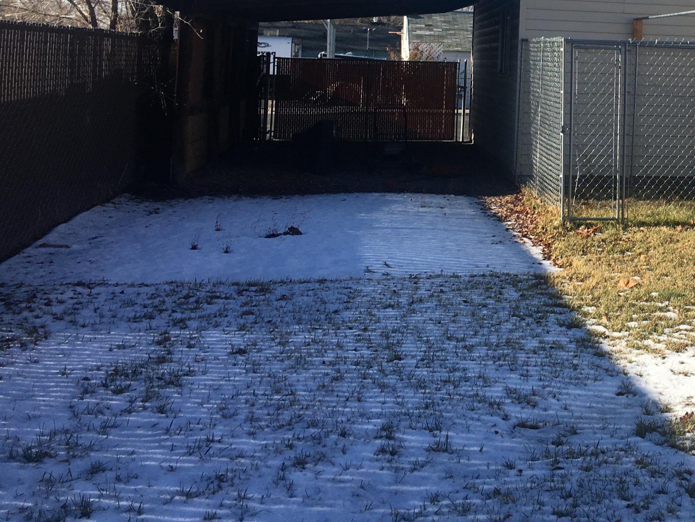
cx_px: 623
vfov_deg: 27.1
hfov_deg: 34.8
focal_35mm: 52
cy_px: 60
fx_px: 1044
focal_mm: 4.15
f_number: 2.2
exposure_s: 1/1026
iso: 25
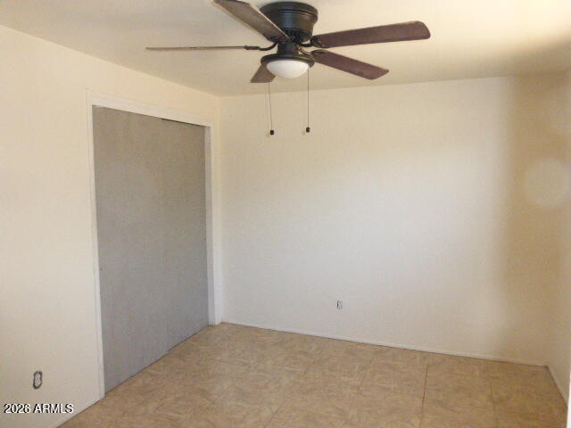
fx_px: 412
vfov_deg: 54.9
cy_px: 214
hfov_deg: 69.4
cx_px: 286
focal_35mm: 25
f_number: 3.3
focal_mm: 4.3
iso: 800
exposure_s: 1/60
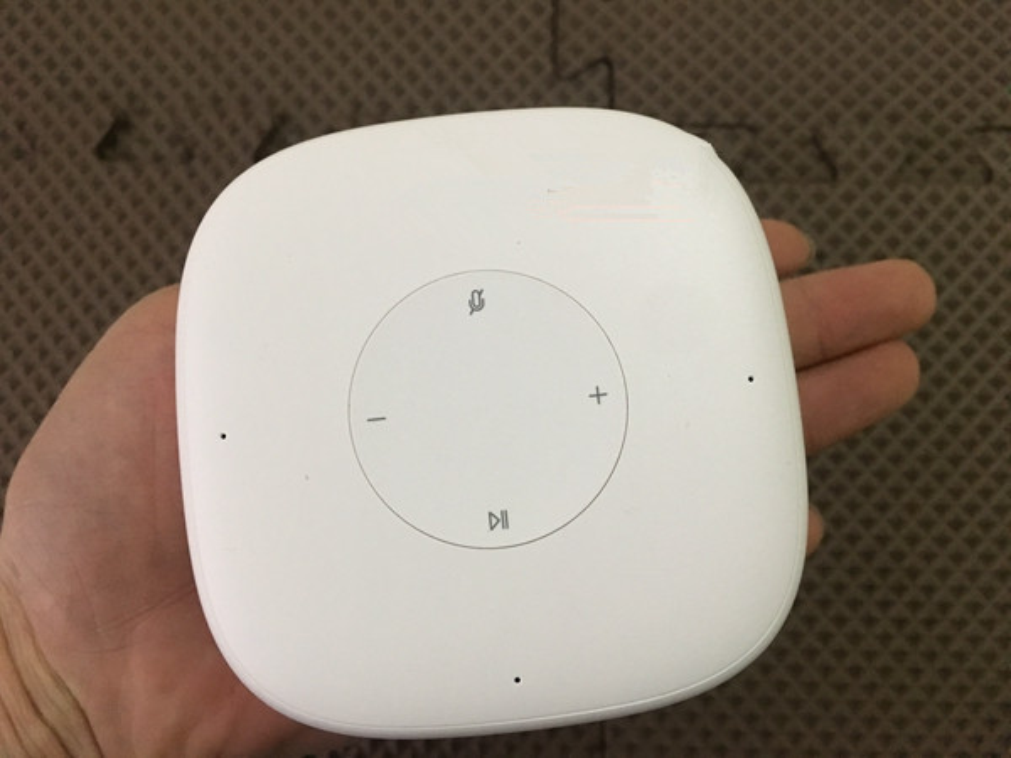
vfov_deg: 48.2
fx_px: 847
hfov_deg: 61.7
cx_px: 506
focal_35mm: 29
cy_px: 379
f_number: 2.2
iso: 200
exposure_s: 1/25
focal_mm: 4.15
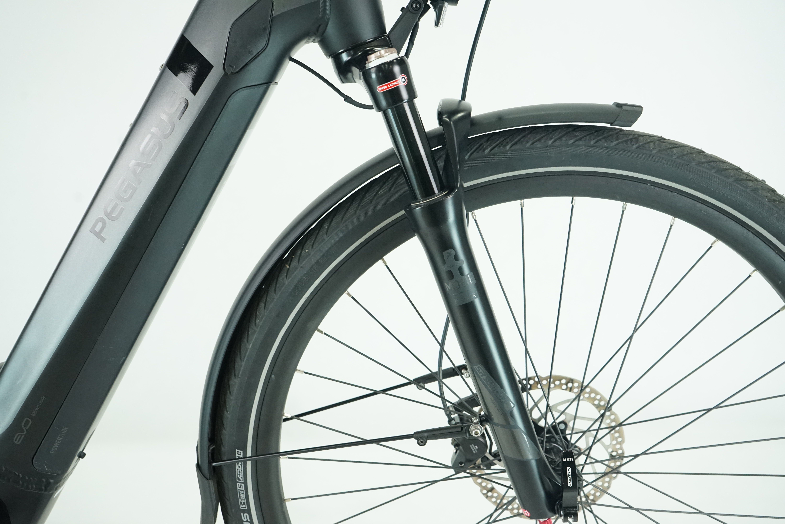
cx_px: 392
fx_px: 720
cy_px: 262
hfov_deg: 57.2
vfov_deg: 40.0
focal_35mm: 33
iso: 3200
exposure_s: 1/200
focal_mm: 33
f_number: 6.3
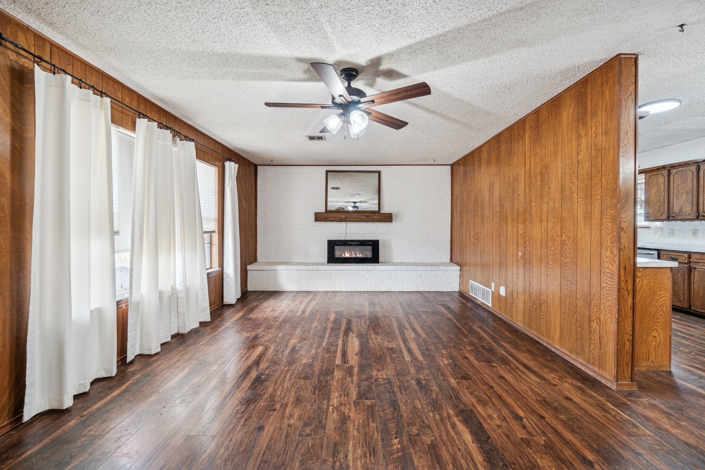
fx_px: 294
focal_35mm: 15
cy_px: 235
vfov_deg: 77.3
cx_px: 352
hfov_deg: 100.4
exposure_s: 1/20
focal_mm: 10
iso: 200
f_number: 6.3
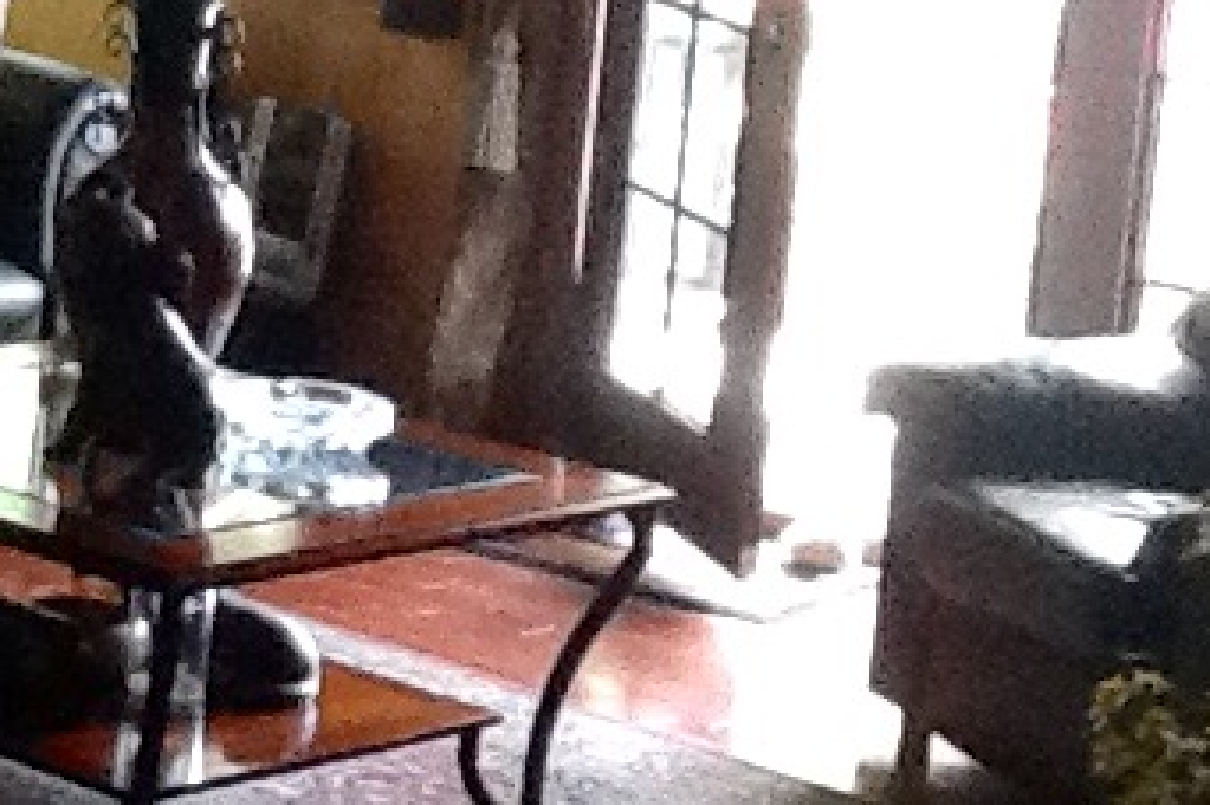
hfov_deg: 15.1
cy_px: 25
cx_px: -426
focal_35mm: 129
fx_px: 4334
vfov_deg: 10.5
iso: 200
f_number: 2.4
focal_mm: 2.03
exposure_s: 1/30
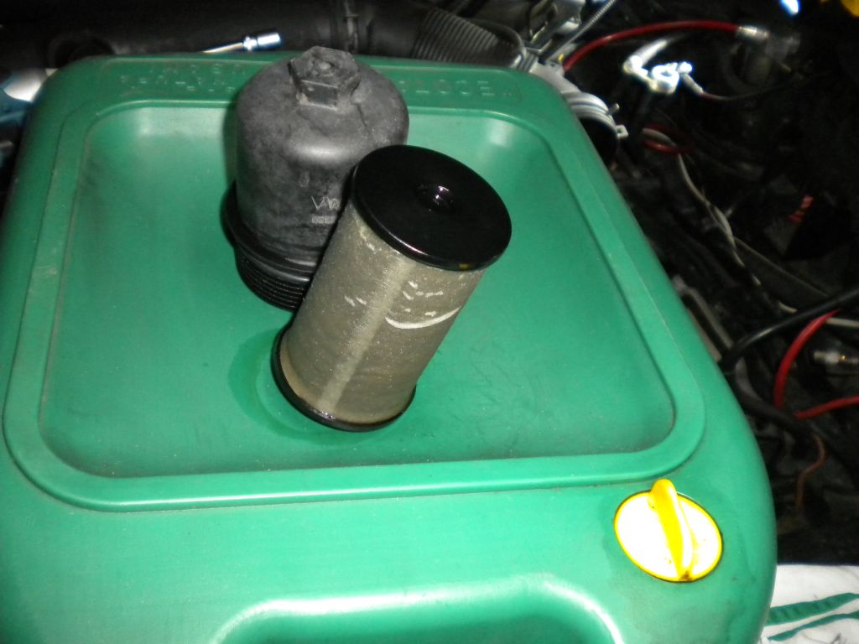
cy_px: 322
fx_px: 869
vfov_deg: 40.7
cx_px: 430
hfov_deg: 52.6
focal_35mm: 35
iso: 400
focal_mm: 6.3
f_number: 3.1
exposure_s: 1/30
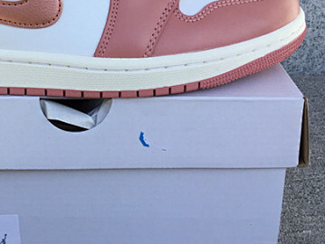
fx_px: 648
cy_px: 32
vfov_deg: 21.0
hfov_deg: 27.6
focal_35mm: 69
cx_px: 65
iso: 25
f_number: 2.4
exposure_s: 1/566
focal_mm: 3.3
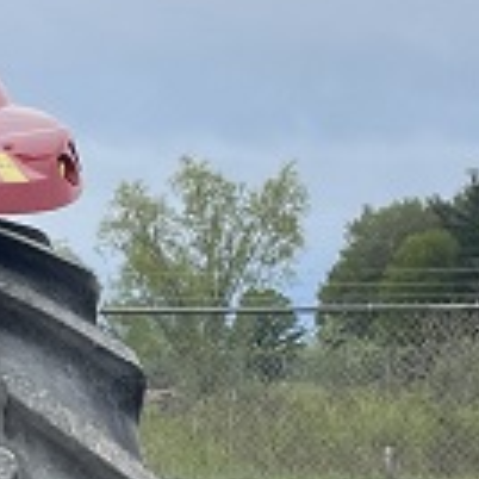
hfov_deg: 11.3
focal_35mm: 137
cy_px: 390
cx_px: -529
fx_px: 2145
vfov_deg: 12.7
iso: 32
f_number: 1.6
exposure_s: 1/1855
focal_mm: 4.2
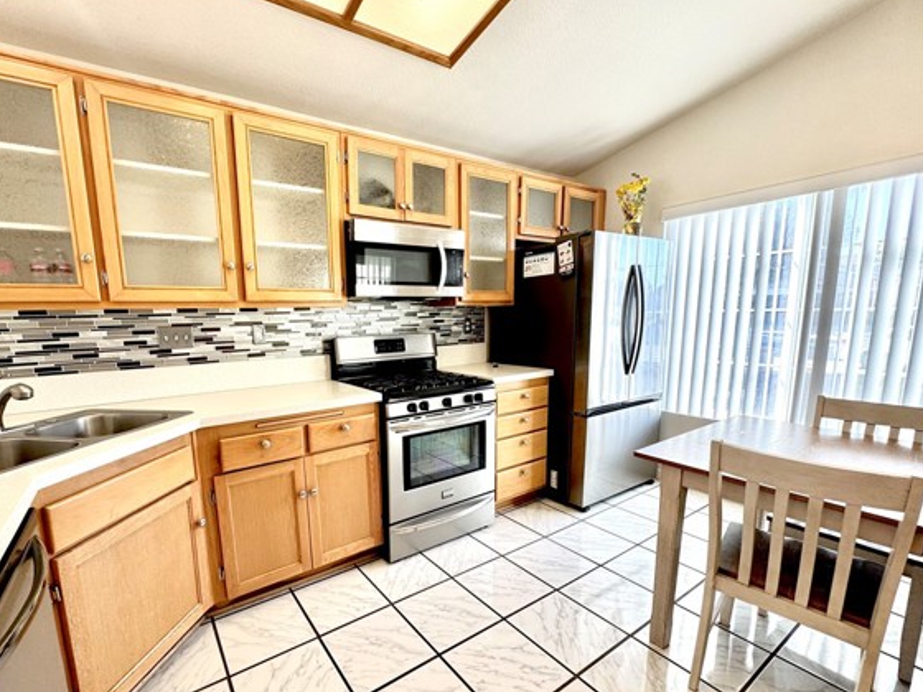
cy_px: 381
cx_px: 399
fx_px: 427
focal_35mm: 16
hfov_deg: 93.9
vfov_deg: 77.9
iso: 64
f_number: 2.2
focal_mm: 2.22
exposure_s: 1/120
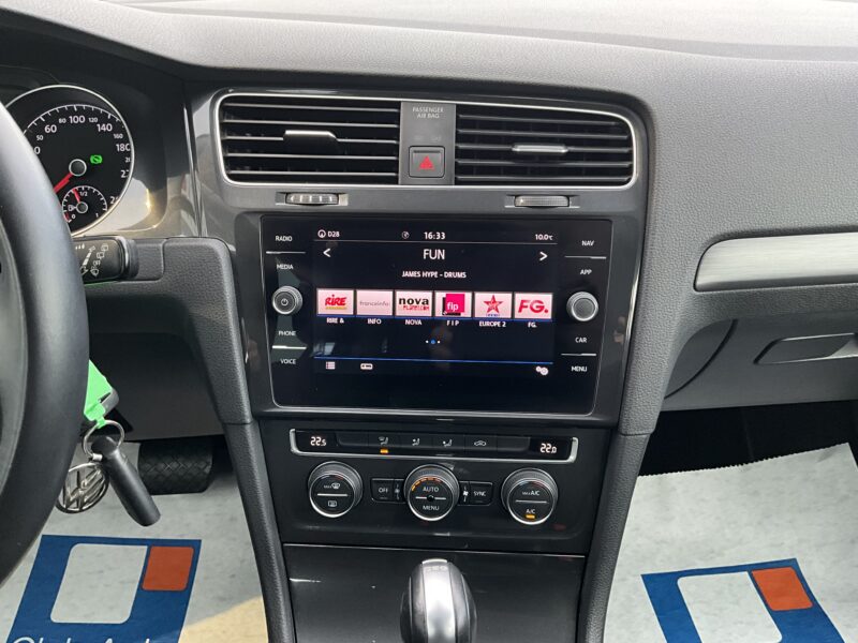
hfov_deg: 61.7
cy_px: 322
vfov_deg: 48.2
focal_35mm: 29
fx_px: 719
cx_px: 429
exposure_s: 1/60
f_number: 1.8
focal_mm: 3
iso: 160
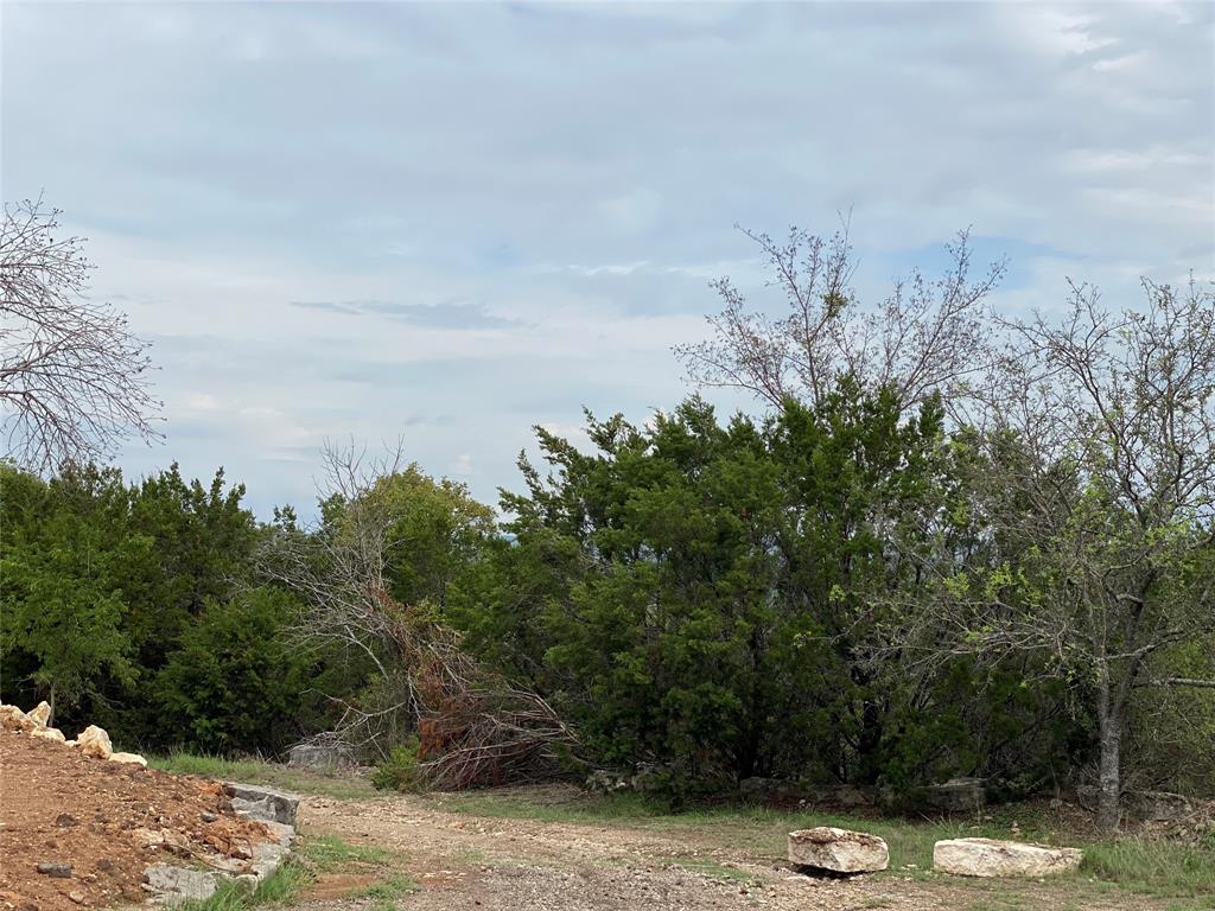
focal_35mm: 52
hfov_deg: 36.8
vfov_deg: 28.0
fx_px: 1825
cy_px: 456
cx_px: 608
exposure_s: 1/2179
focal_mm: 6
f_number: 2
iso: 20
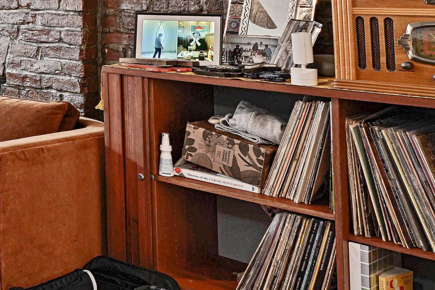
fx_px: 737
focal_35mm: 61
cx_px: -332
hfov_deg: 21.9
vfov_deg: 21.4
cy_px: -11
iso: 500
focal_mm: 16
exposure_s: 1/2
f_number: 8
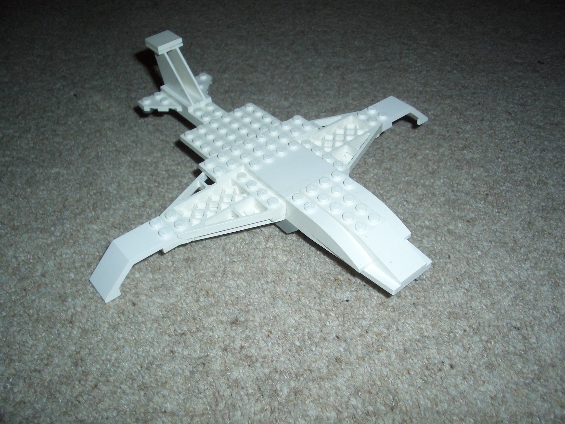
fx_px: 571
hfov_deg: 52.6
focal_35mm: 35
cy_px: 212
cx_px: 282
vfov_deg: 40.7
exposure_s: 1/60
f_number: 4.3
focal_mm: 5.8
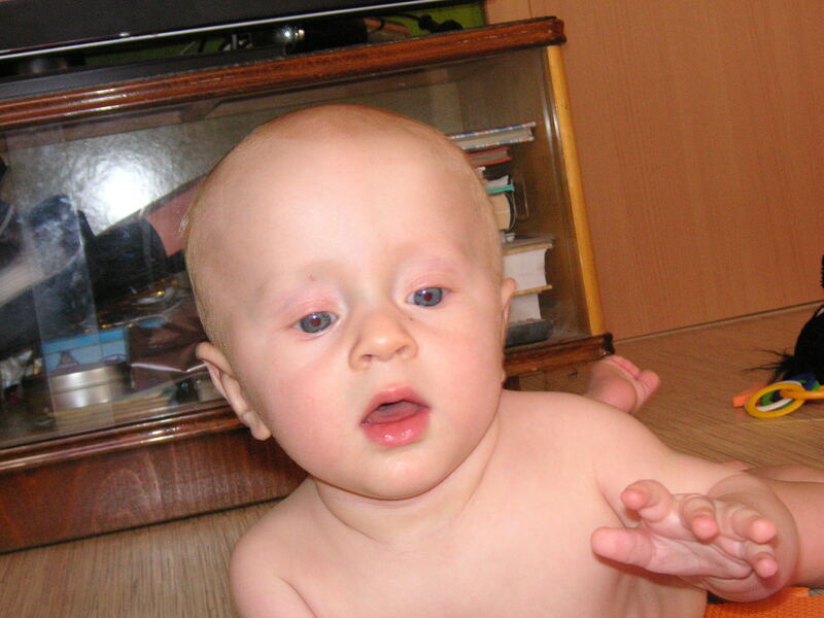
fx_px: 1381
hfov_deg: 33.2
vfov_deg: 25.2
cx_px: 412
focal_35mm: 58
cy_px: 309
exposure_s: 1/60
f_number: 3.7
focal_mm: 9.6
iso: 160
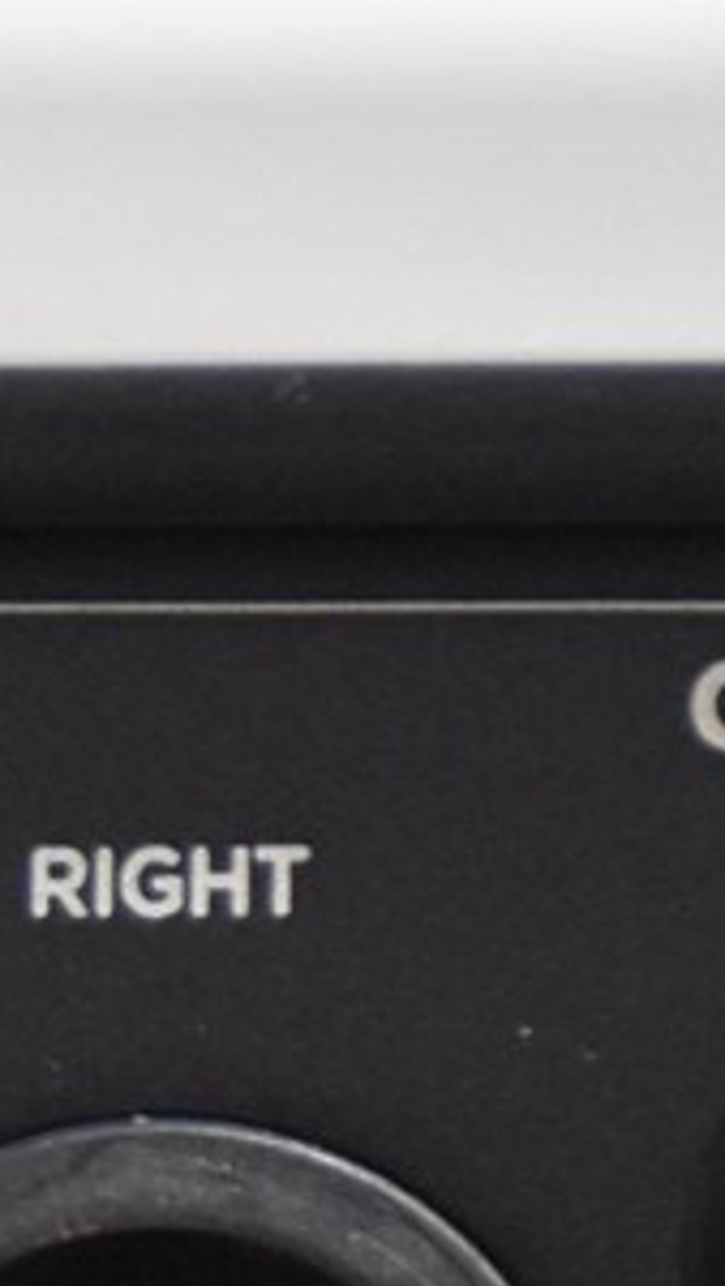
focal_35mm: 829
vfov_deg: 2.6
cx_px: -1390
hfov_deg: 1.5
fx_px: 28300
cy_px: 2019
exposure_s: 1/60
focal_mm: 66
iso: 1100
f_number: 5
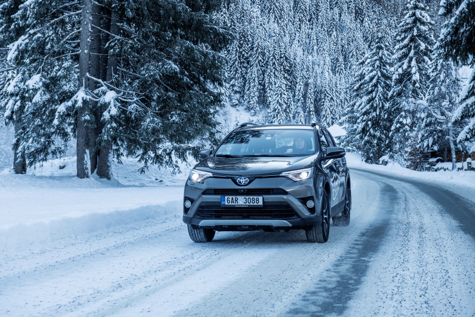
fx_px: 792
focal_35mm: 60
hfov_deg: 33.4
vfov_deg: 22.6
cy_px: 158
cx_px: 238
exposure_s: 1/400
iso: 640
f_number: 6.3
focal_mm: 60
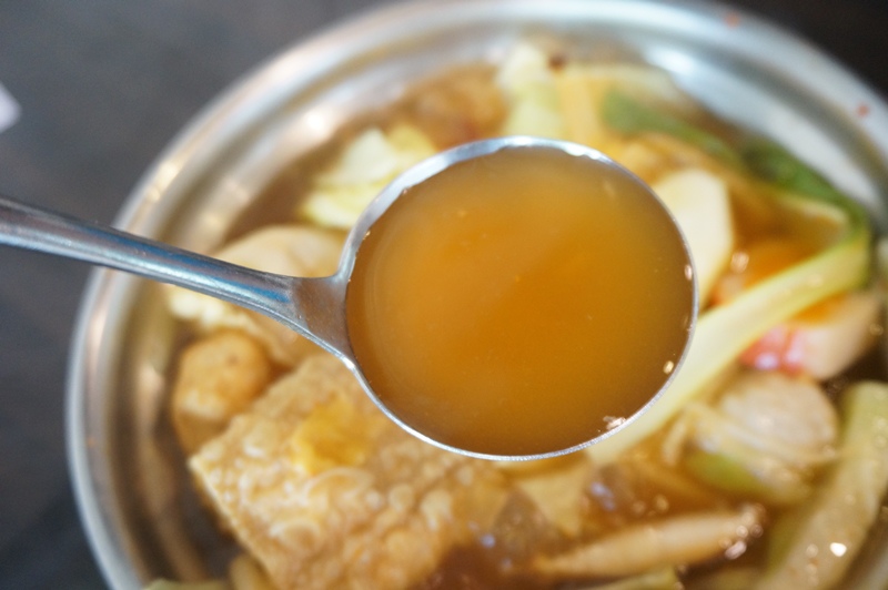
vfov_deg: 36.8
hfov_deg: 53.2
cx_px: 444
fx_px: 887
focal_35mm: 36
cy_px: 295
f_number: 4.5
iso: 1600
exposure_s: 1/60
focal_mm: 24
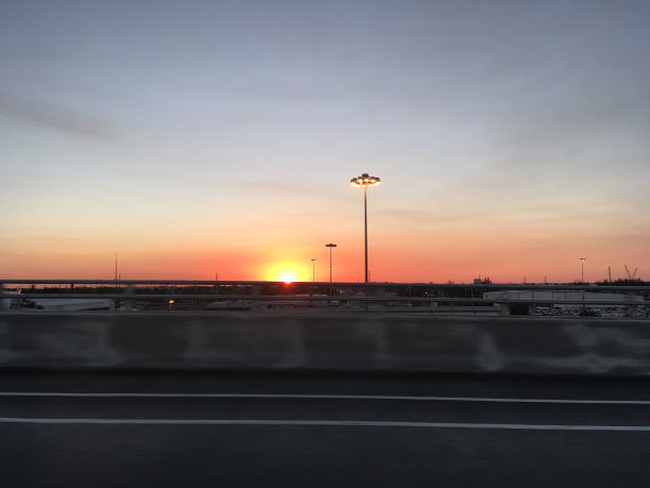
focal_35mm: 29
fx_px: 545
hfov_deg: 61.7
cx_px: 325
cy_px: 244
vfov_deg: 48.2
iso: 40
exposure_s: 1/120
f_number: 2.2
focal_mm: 4.15
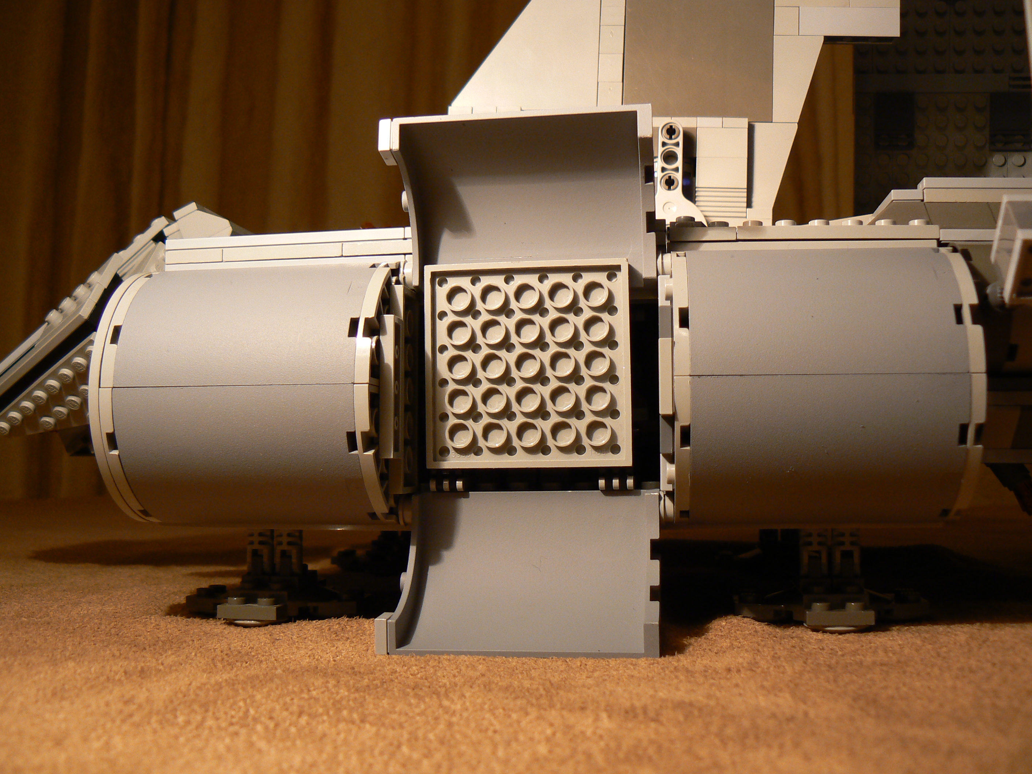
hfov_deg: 51.4
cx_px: 516
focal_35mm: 36
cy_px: 387
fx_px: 1073
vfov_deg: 39.7
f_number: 2.8
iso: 100
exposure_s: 1/20
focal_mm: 6
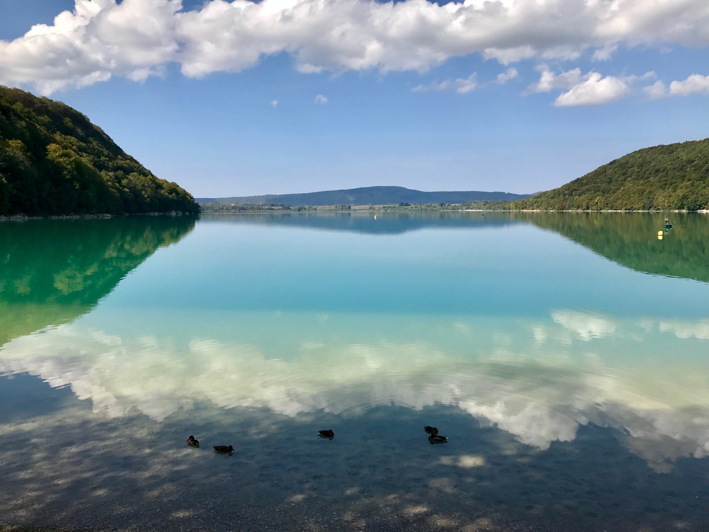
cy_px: 266
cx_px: 354
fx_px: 573
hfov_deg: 63.4
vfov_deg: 49.7
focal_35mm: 28
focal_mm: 3.99
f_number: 1.8
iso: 20
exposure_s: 1/2591
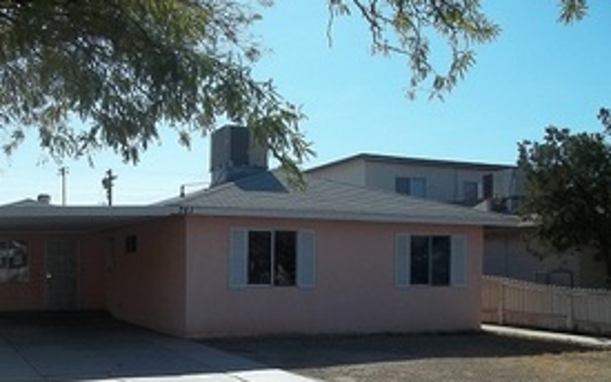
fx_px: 733
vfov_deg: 28.8
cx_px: 240
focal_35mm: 44
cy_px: 280
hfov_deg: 45.0
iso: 64
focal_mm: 5.9
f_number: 8
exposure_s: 1/250
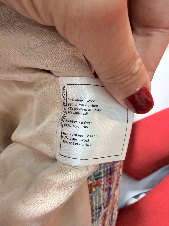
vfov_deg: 71.6
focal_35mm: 24
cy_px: 113
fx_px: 156
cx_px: 84
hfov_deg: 56.8
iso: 500
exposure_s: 1/50
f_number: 2.2
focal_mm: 2.22
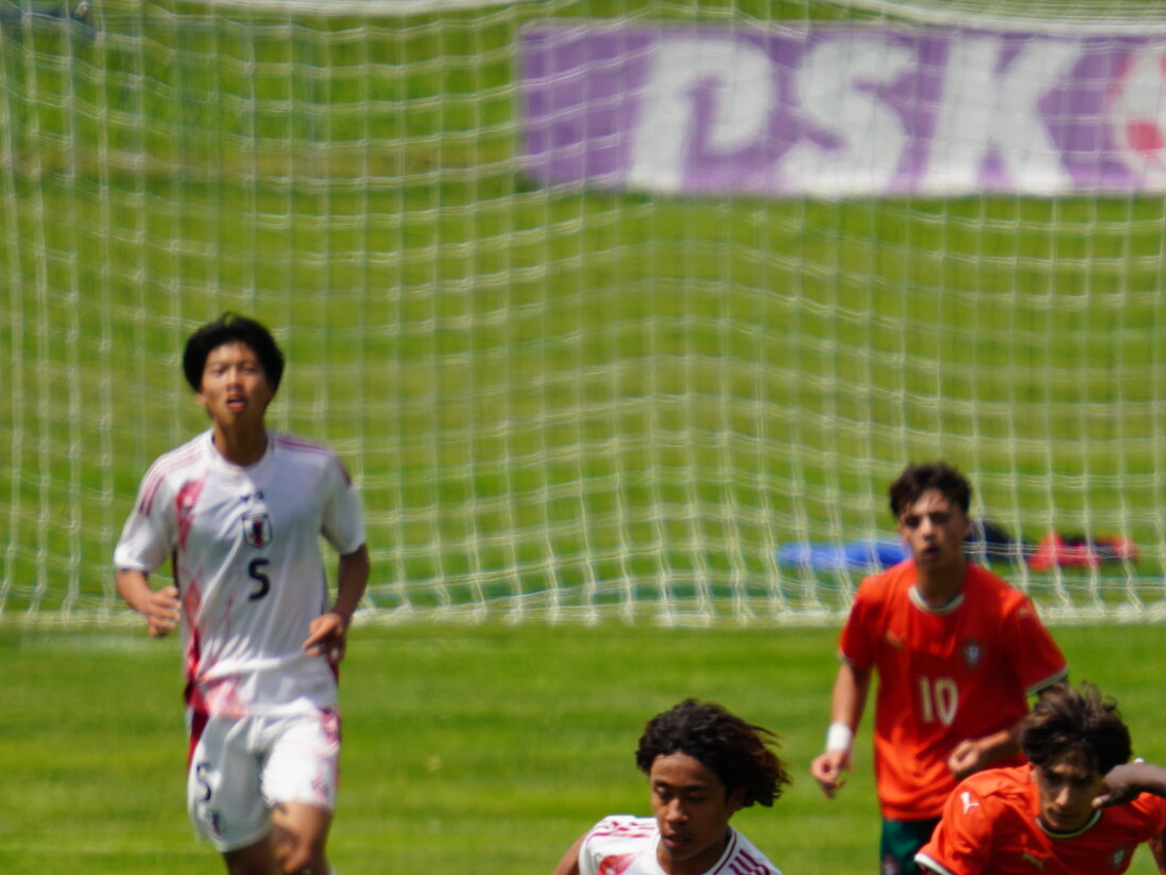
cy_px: 902
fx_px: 45483
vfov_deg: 1.1
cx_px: 860
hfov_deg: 1.5
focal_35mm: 1350
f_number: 6.3
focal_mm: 600
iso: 200
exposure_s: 1/1000
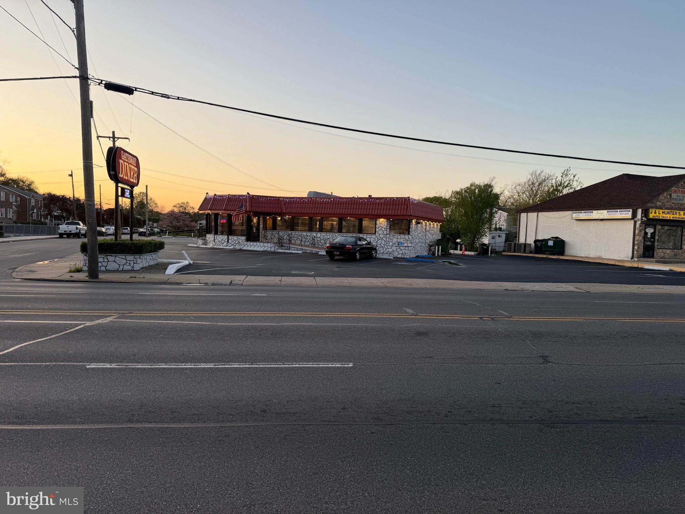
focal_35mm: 24
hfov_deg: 71.6
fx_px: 475
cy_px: 257
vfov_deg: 56.8
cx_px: 342
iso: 80
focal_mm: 6.76
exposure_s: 1/395
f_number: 1.78
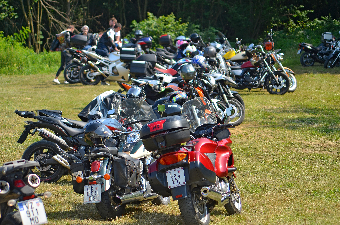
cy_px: 112
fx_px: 1343
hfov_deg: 14.4
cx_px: 170
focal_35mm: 142
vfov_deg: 9.6
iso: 100
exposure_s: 1/800
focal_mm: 95
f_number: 4
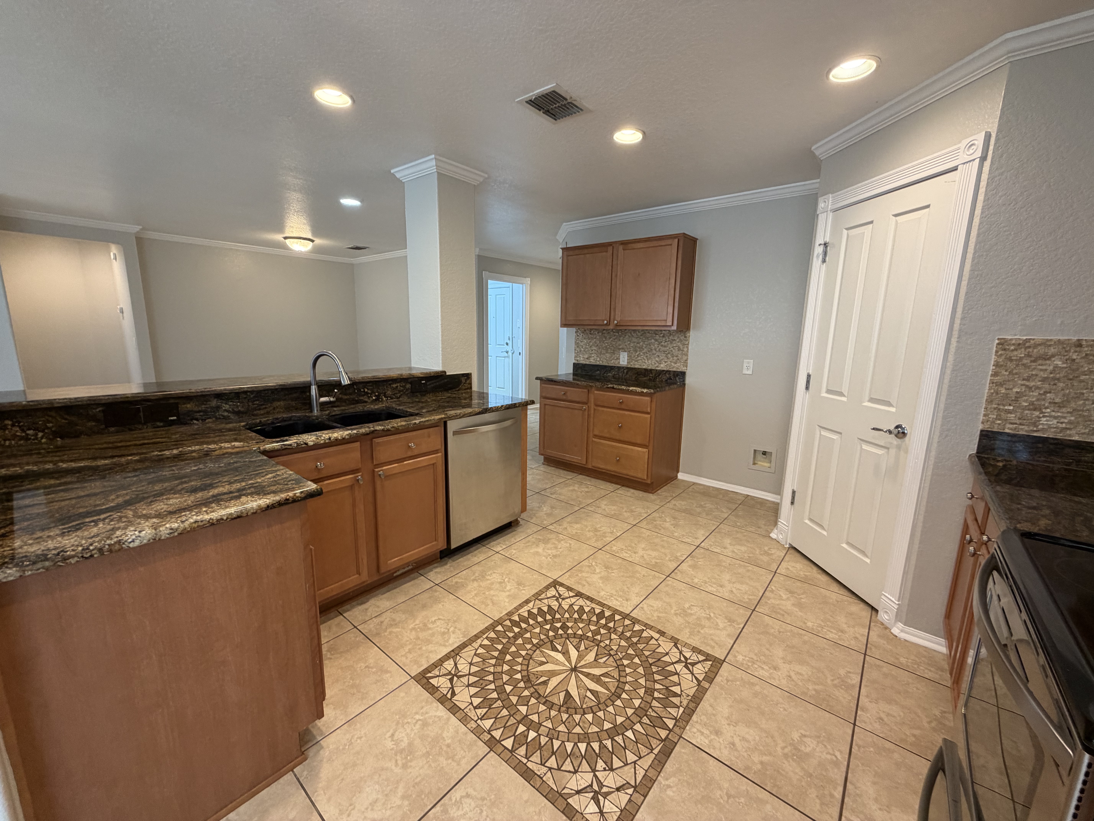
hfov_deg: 102.1
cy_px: 410
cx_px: 547
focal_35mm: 14
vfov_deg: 85.7
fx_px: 442
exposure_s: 1/60
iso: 200
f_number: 2.2
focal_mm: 2.22
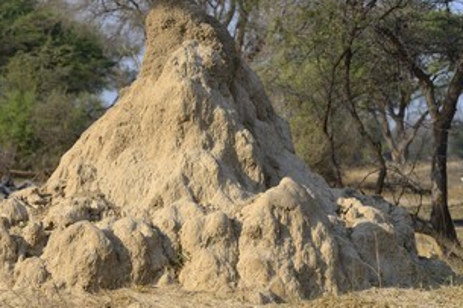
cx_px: 206
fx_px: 2057
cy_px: 138
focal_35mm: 160
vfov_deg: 8.6
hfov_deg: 12.8
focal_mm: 116
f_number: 7.1
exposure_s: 1/640
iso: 400
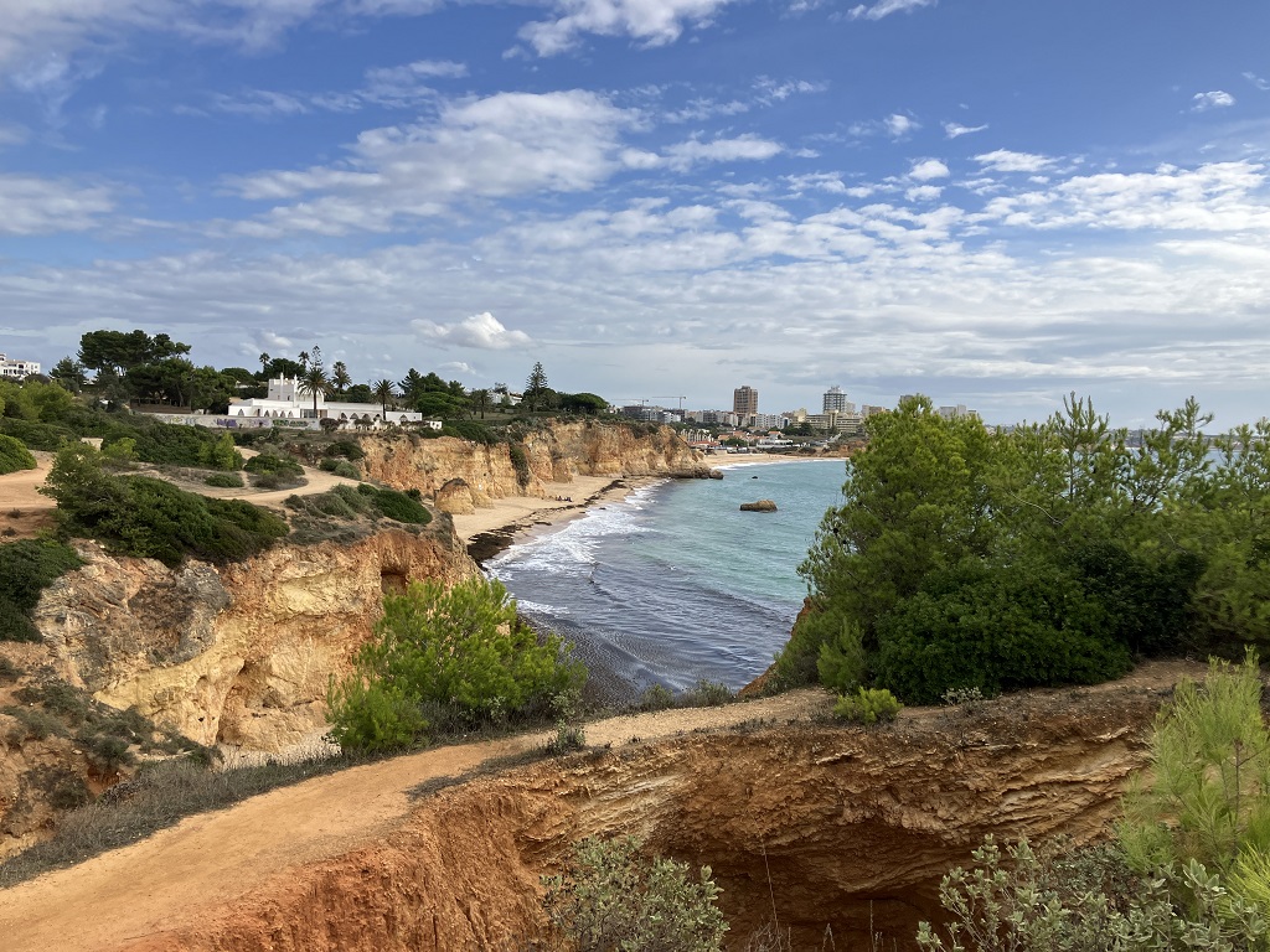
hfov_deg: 63.4
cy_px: 476
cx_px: 635
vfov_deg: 49.7
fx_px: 1027
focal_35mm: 28
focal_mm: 3.99
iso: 32
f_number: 1.8
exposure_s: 1/2433
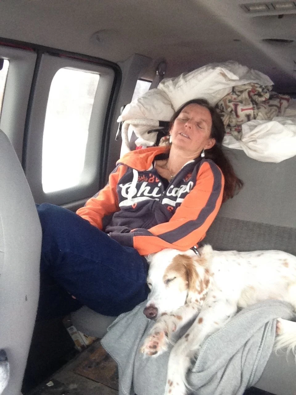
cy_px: 198
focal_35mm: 35
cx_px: 148
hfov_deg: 40.7
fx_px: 399
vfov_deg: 52.6
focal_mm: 2.18
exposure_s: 1/30
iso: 125
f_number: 2.4
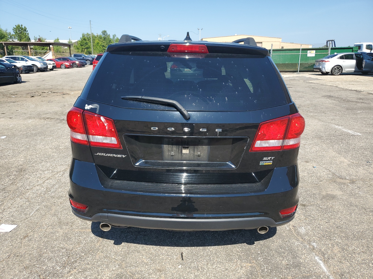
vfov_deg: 53.1
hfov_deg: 67.3
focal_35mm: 26
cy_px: 140
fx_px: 280
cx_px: 186
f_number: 1.5
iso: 50
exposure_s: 1/2000
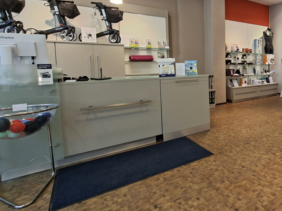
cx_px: 240
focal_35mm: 23
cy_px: 77
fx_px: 187
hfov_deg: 64.6
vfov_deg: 58.0
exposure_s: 1/40
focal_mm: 1.74
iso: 80
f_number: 2.2
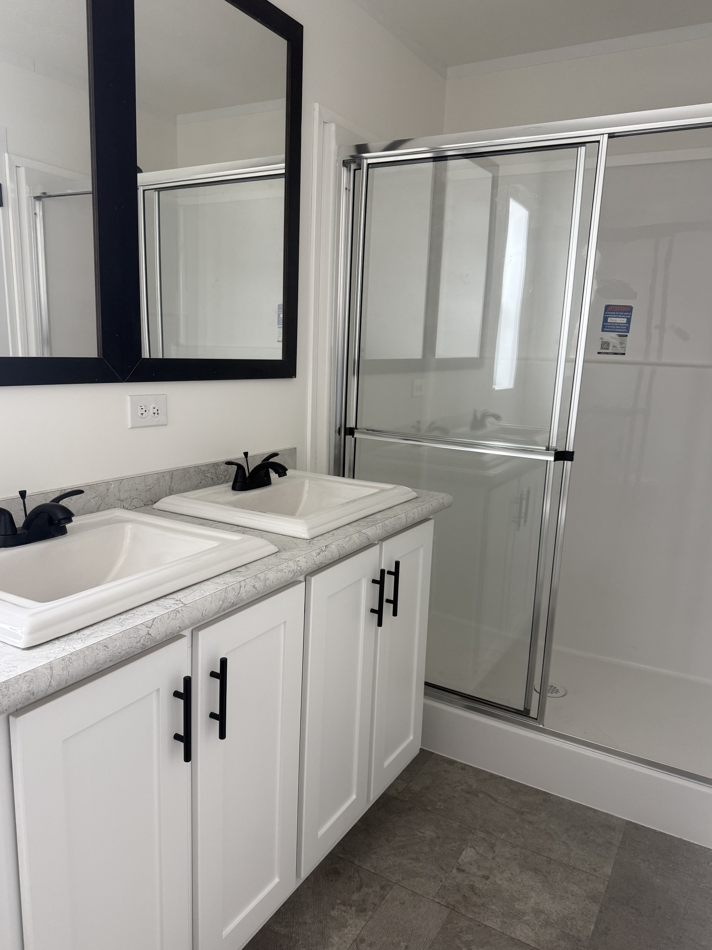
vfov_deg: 69.4
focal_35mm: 25
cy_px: 487
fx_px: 686
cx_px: 350
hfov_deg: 54.9
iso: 200
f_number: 1.78
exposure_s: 1/74
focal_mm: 6.76
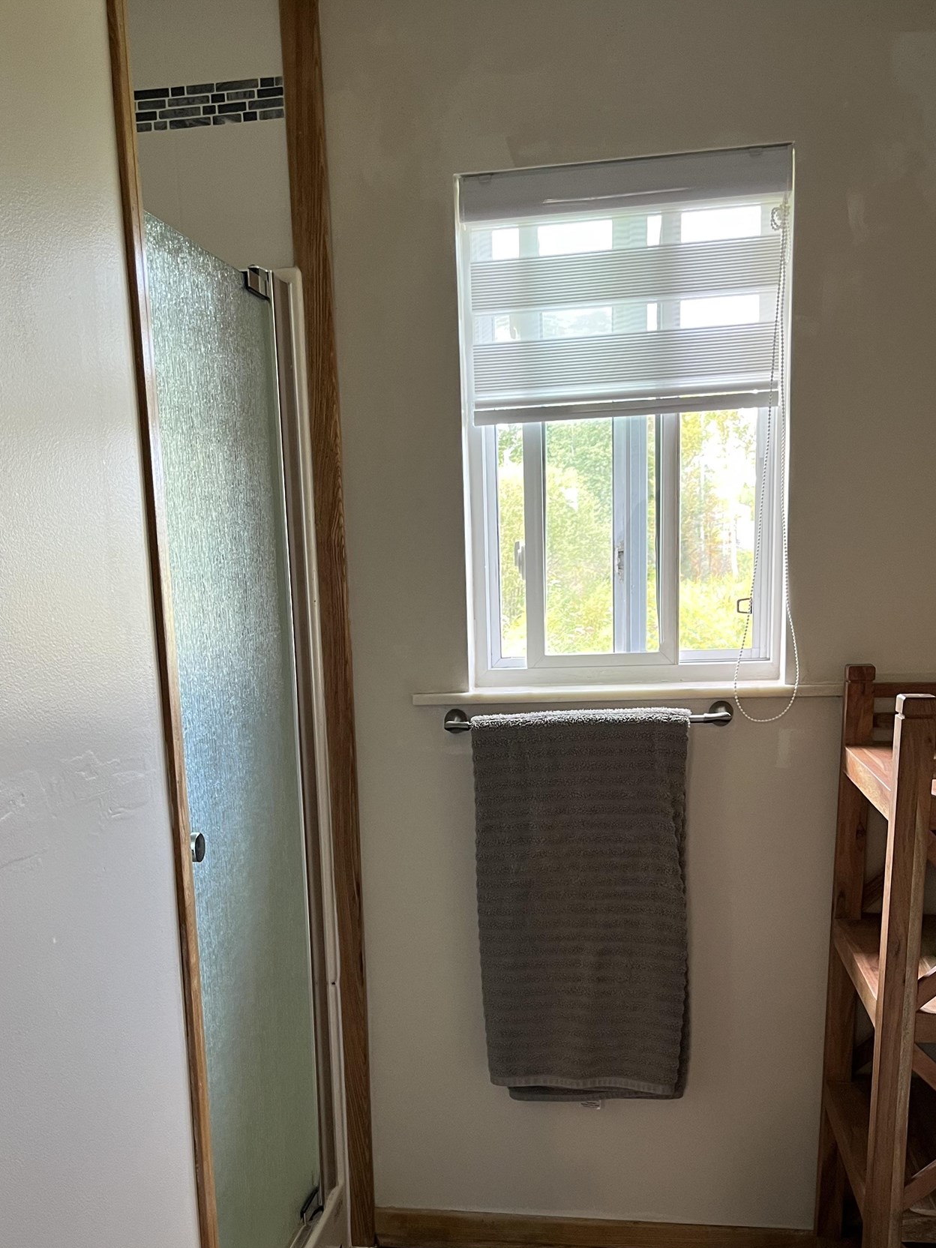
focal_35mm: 36
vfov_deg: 50.2
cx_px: 408
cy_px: 860
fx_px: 1298
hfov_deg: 39.6
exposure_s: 1/60
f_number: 1.6
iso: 125
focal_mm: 5.1
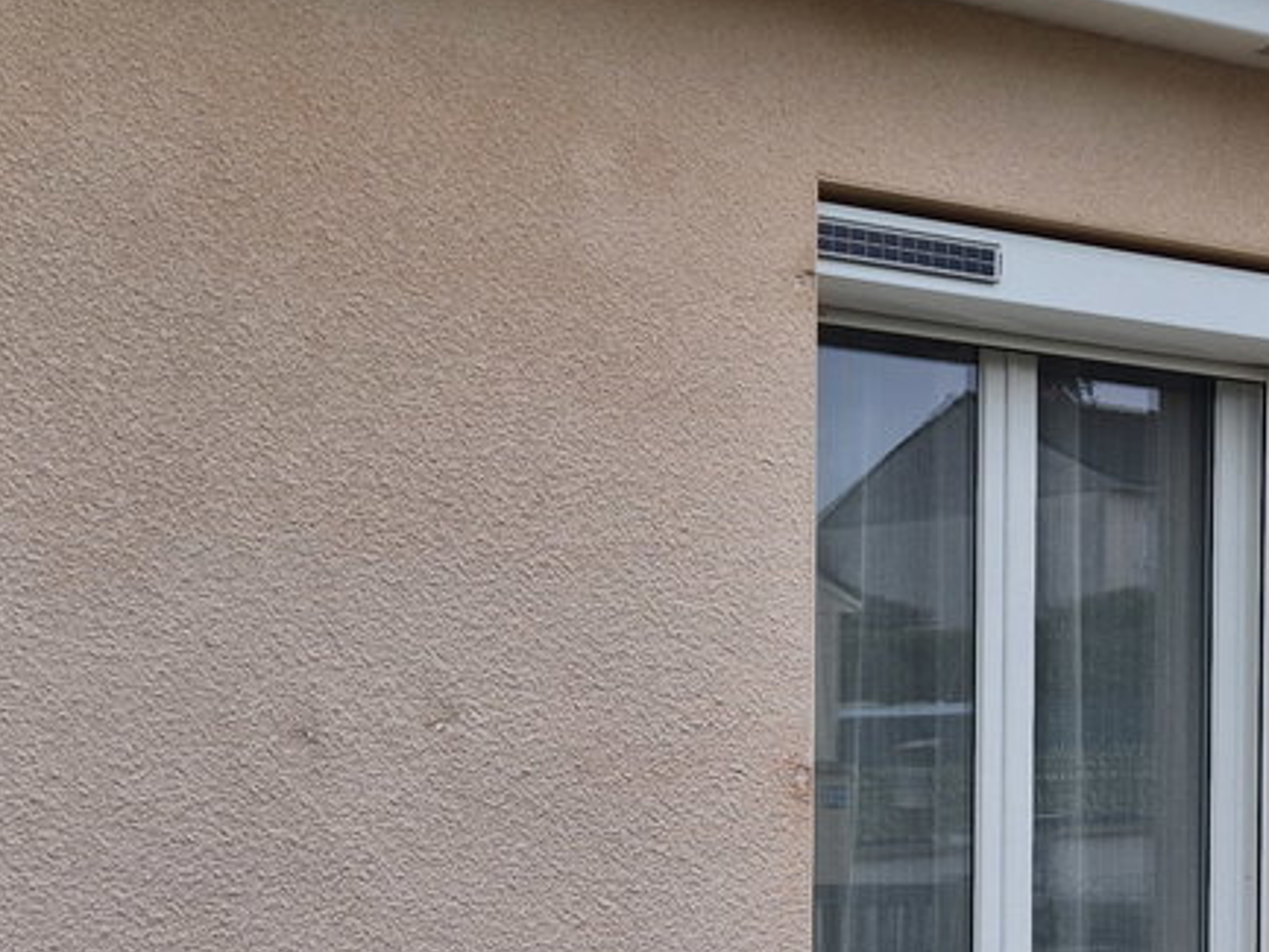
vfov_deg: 17.1
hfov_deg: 22.6
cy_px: 896
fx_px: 3117
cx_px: 1049
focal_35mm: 85
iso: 25
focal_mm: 5.4
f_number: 1.8
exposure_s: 1/300
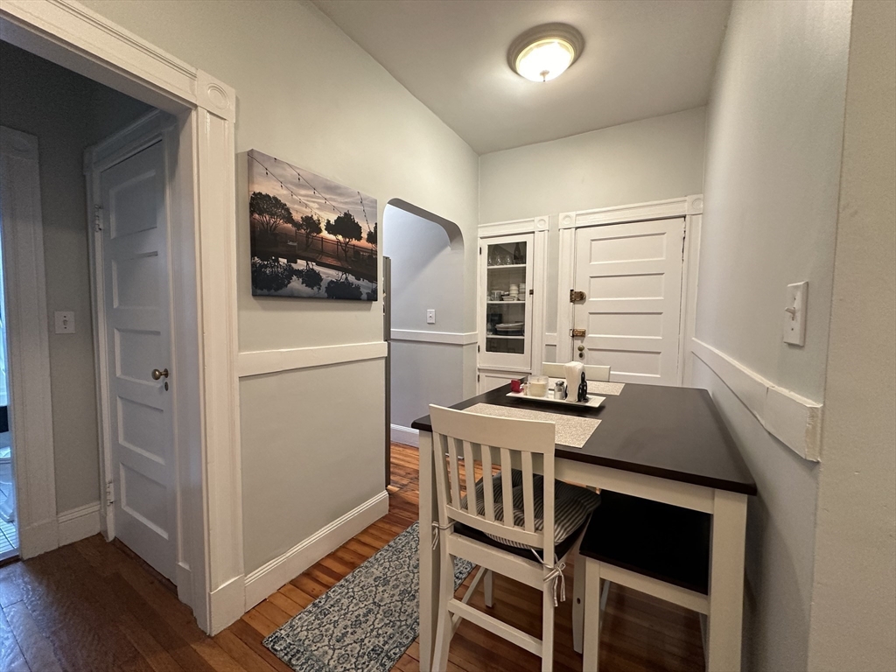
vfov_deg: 85.7
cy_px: 336
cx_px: 448
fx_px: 362
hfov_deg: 102.1
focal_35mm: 14
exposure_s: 1/60
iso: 250
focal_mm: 2.22
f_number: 2.2
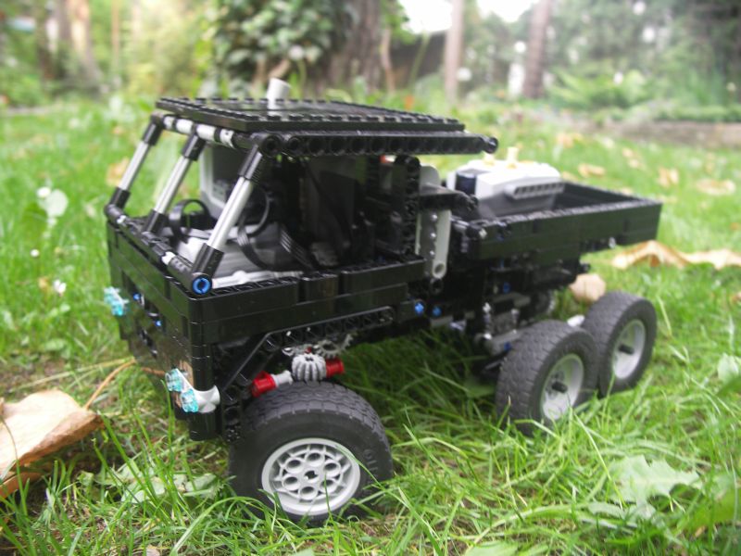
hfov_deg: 63.4
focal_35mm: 28
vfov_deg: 49.7
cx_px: 370
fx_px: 599
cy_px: 278
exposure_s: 1/25
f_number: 2.8
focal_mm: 7.2
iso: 100
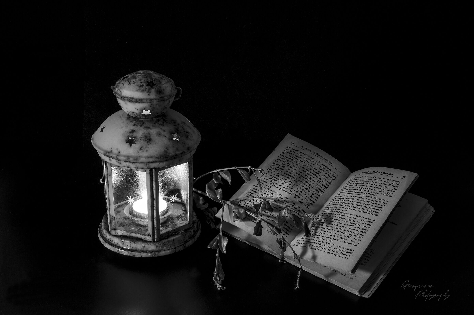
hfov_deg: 34.5
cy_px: 158
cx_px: 237
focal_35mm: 58
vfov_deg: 23.4
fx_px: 763
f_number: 20
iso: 125
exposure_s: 15
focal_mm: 58
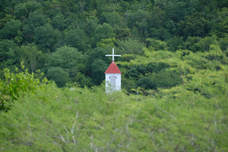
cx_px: 114
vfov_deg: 4.3
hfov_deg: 6.4
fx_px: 2039
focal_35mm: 322
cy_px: 76
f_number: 5.6
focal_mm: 214.4
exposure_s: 1/320
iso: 200
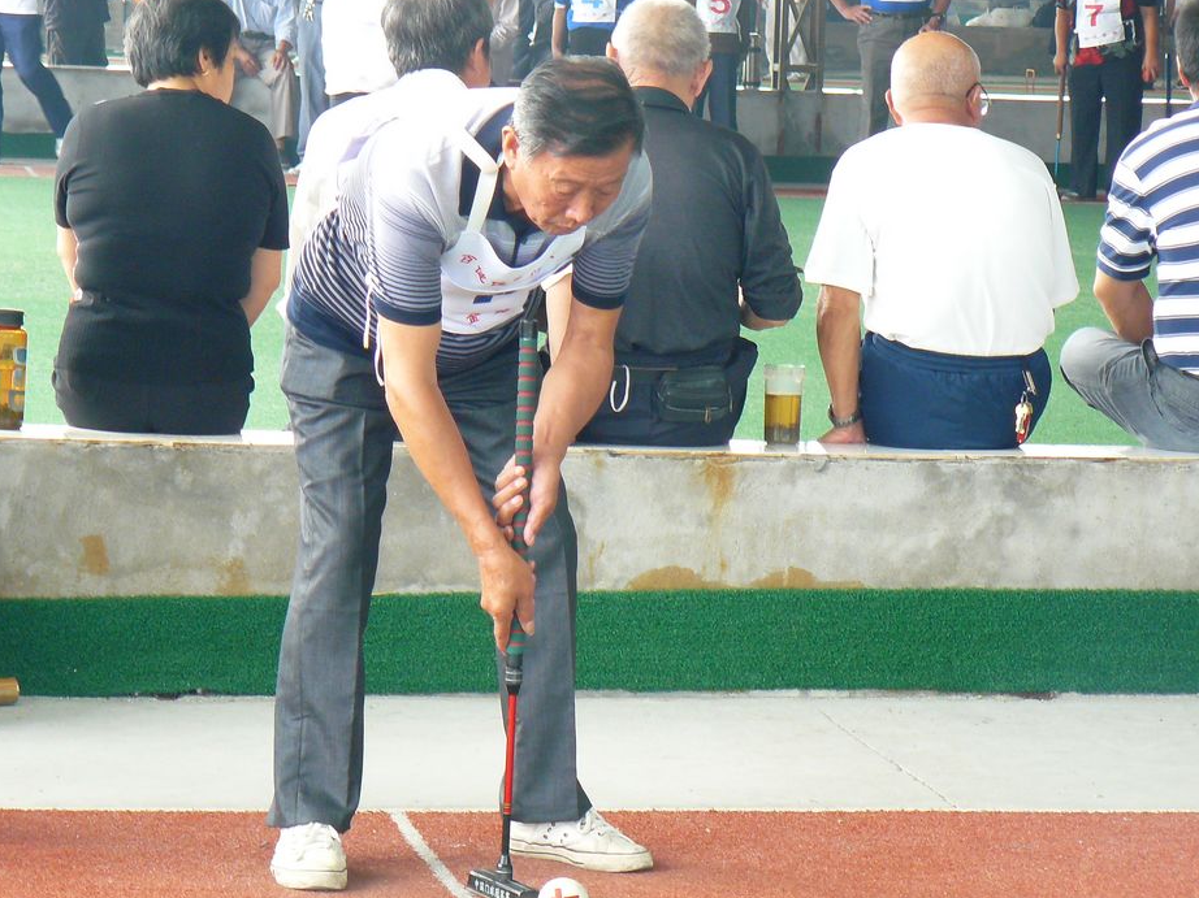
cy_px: 443
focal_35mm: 160
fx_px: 5541
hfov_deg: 12.3
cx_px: 534
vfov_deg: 9.3
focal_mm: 24.1
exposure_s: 1/50
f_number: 3.3
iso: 200
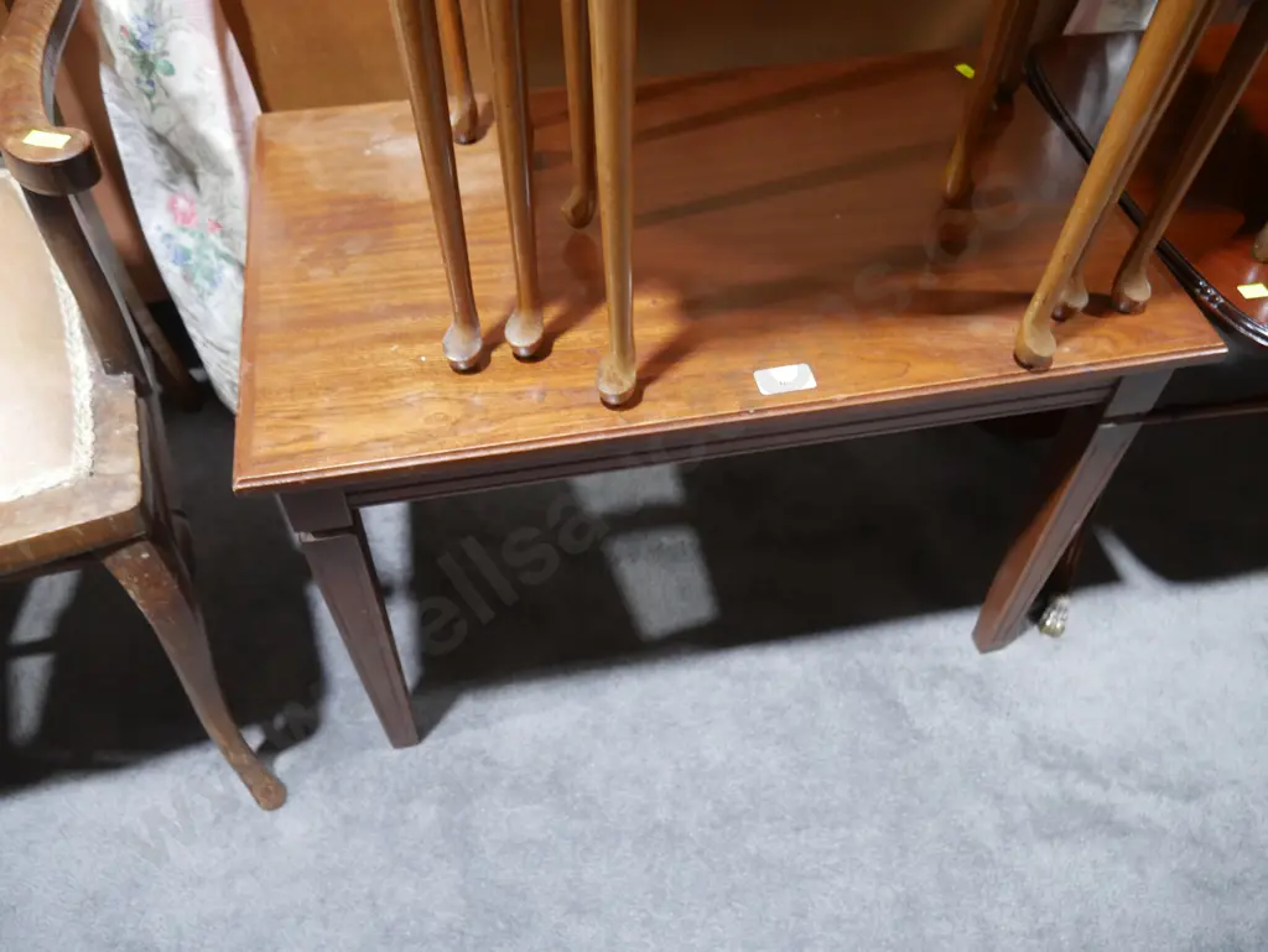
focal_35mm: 28
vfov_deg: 49.8
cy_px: 476
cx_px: 634
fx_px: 1026
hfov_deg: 63.4
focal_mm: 14
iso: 1000
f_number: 3.5
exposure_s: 1/60
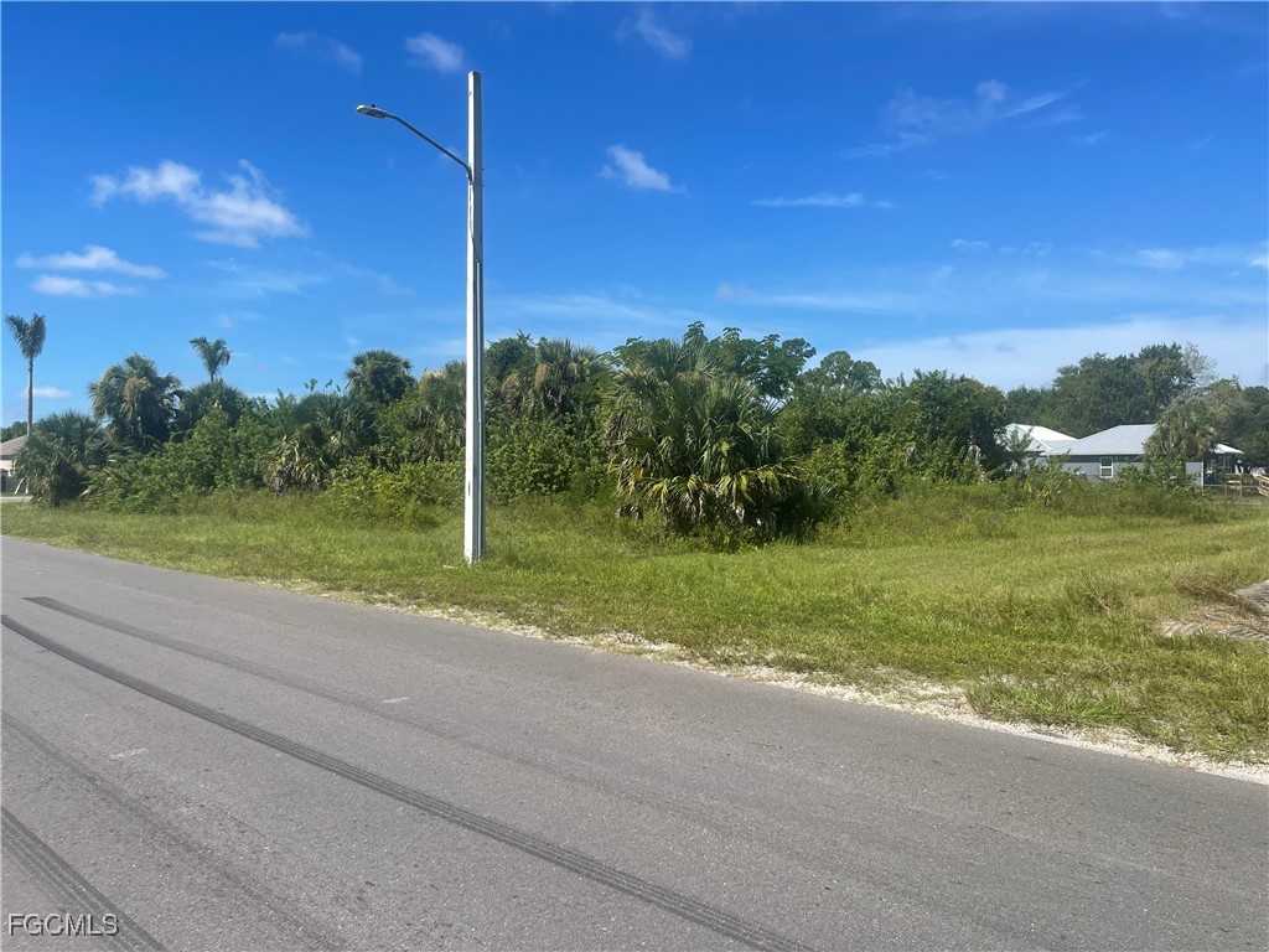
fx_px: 916
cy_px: 476
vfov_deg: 54.9
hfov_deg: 69.4
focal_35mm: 25
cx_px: 634
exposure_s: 1/3788
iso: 32
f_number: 1.6
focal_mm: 5.1
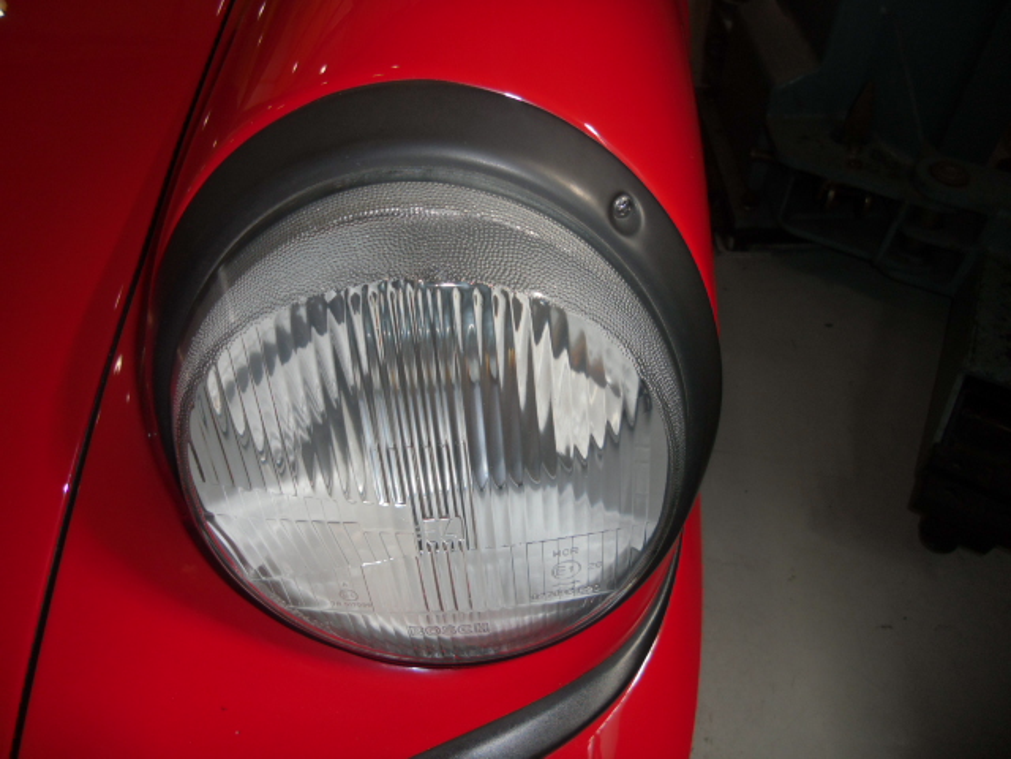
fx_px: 789
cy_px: 380
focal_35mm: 27
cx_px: 506
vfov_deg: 51.4
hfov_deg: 65.3
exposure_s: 1/100
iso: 64
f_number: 3.2
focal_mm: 4.9
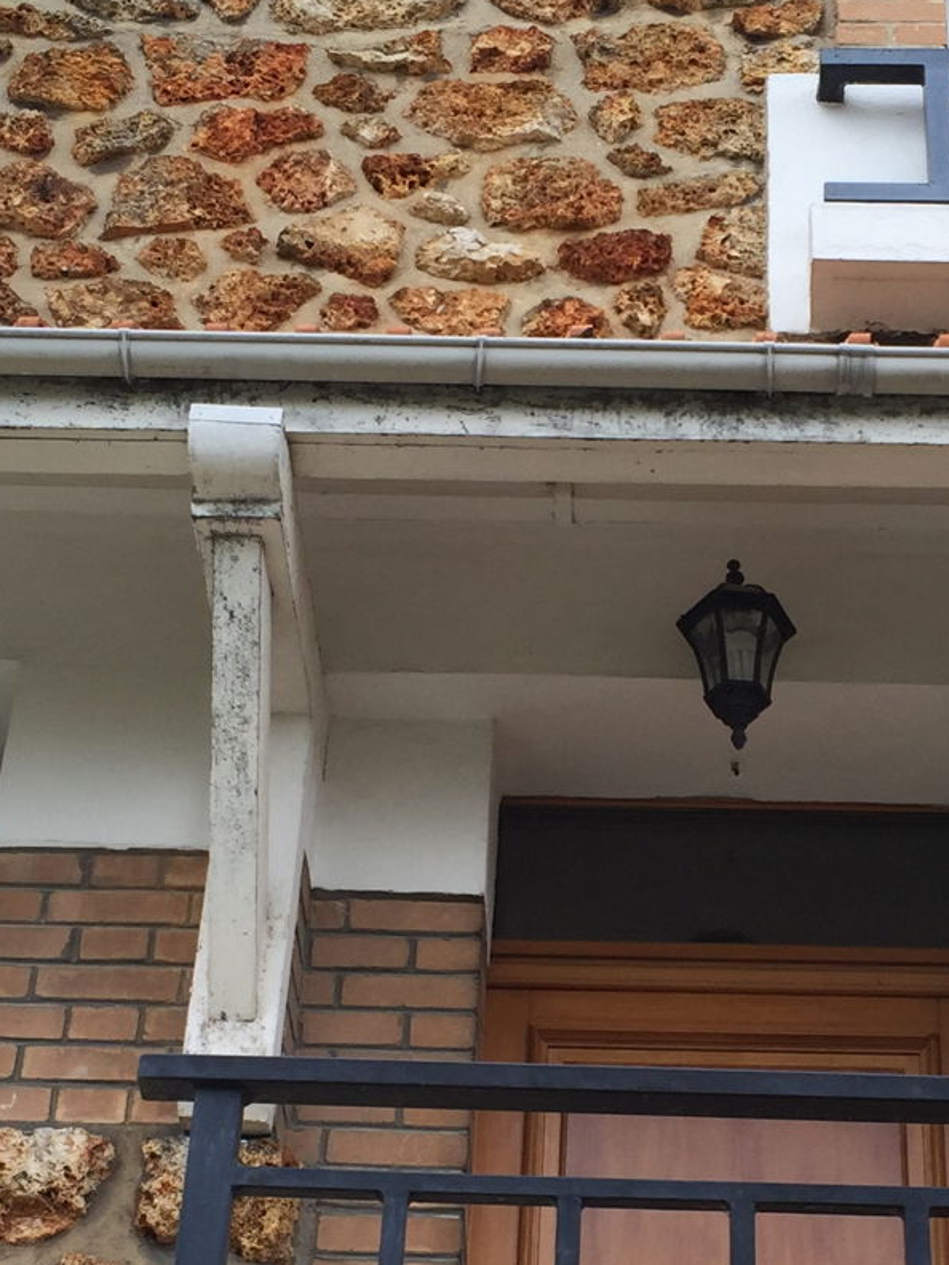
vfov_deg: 25.7
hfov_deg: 19.6
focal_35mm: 75
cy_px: 941
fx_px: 2742
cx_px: 625
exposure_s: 1/403
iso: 32
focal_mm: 4.15
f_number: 2.2
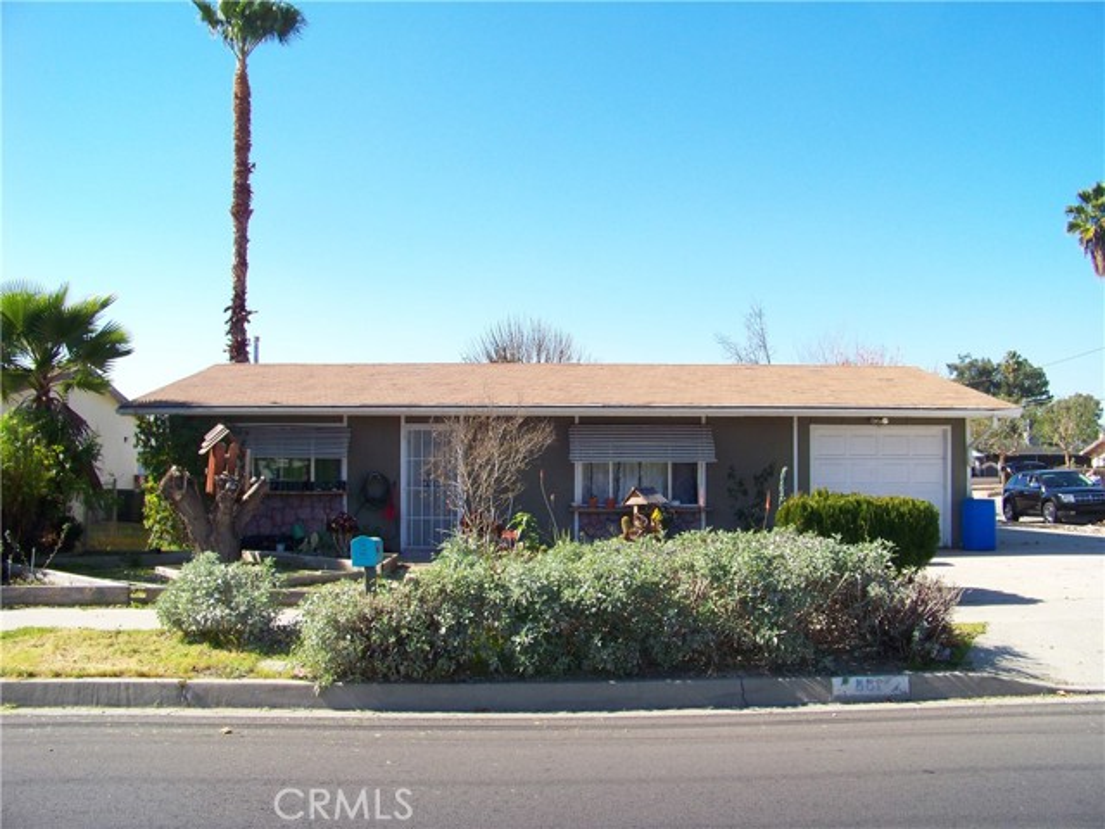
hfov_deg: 55.4
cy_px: 414
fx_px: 1053
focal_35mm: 33
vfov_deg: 42.9
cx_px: 552
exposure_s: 1/400
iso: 64
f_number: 3.6
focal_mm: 5.85
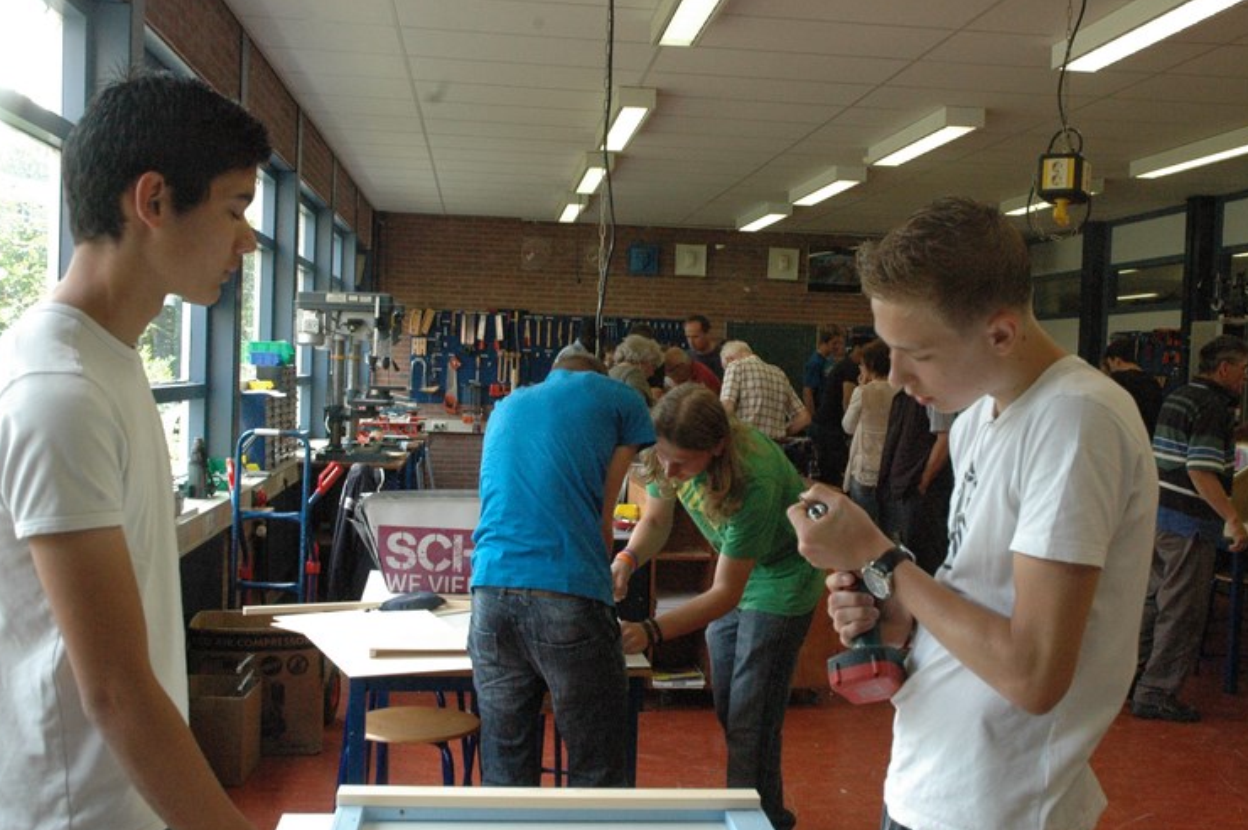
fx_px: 1404
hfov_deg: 47.9
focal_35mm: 41
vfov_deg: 32.9
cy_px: 434
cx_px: 622
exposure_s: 1/80
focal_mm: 25
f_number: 10
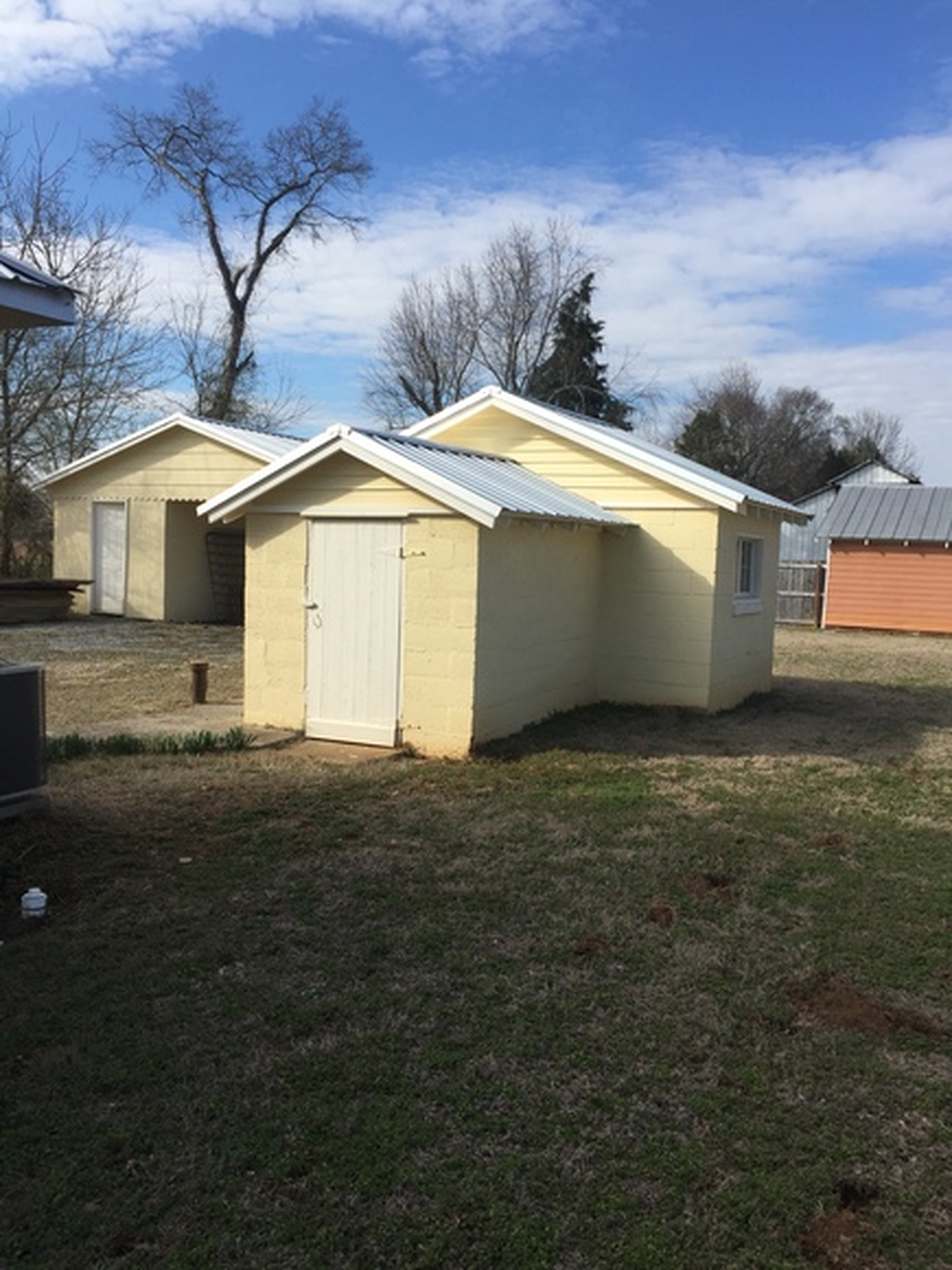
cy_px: 635
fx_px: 1063
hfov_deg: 48.2
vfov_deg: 61.7
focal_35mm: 29
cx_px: 476
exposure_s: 1/2083
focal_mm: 4.15
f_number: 2.2
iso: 32
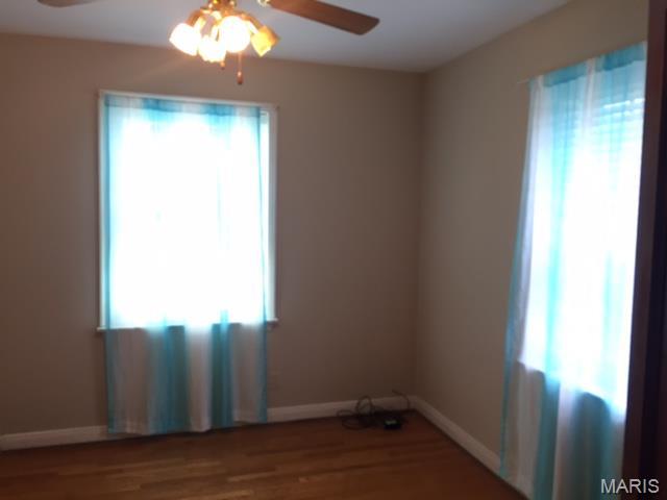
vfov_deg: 48.2
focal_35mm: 29
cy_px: 250
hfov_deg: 61.7
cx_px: 334
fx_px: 559
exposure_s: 1/30
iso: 64
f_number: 2.2
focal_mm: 4.15
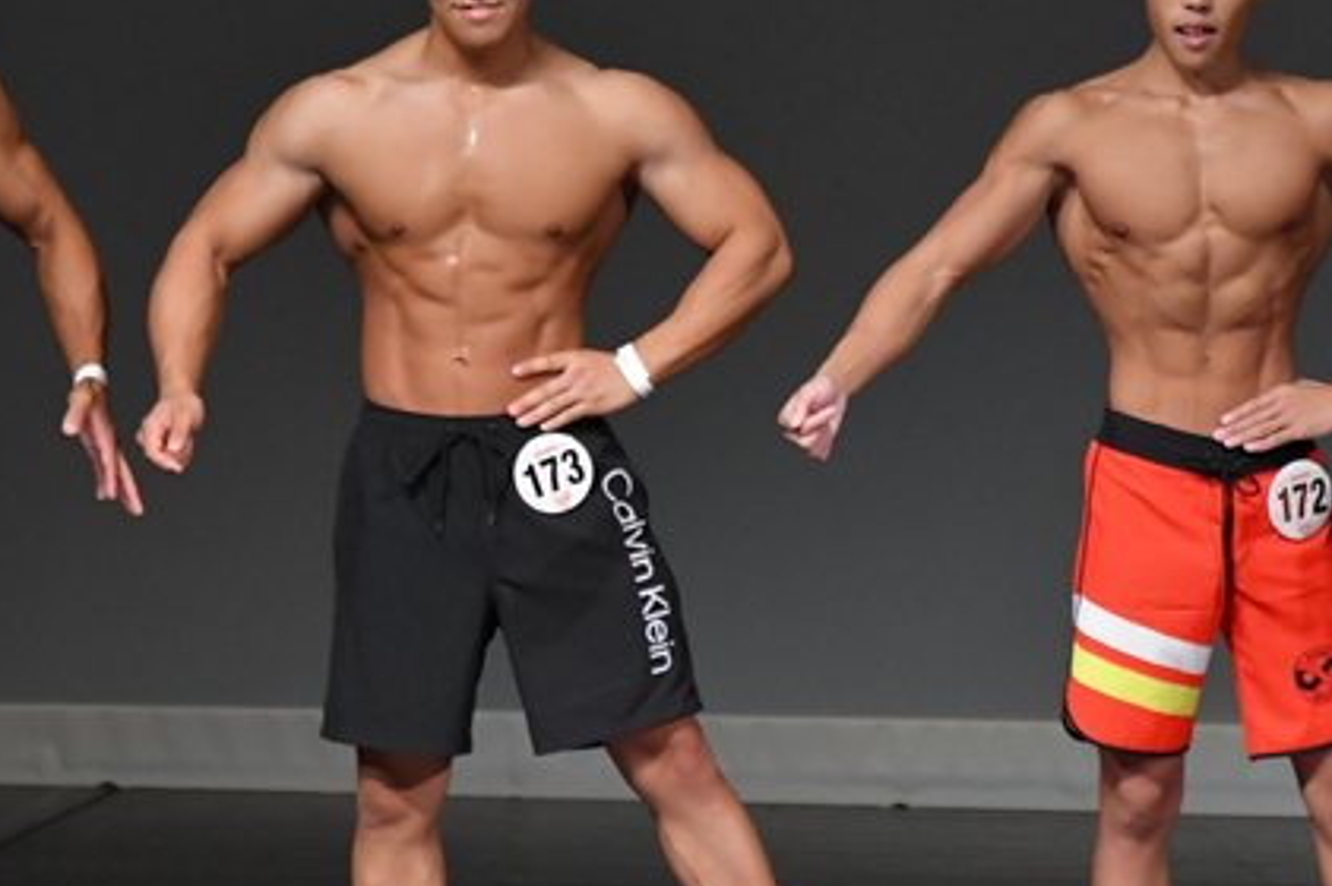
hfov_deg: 3.0
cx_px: 634
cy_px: 481
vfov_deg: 2.0
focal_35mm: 690
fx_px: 25509
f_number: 5.6
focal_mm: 250
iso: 4000
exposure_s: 1/400
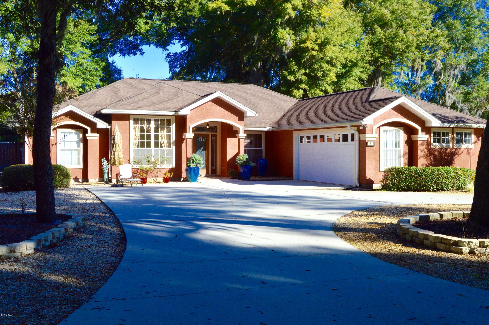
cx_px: 244
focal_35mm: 36
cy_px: 162
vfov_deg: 36.8
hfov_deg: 53.2
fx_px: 489
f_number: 11
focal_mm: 24
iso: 400
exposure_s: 1/400
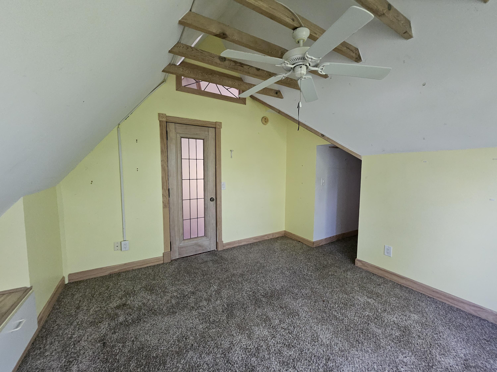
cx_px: 248
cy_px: 186
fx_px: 187
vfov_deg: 89.9
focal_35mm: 13
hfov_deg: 106.2
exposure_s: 1/30
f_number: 2.2
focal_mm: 1.7
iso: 500
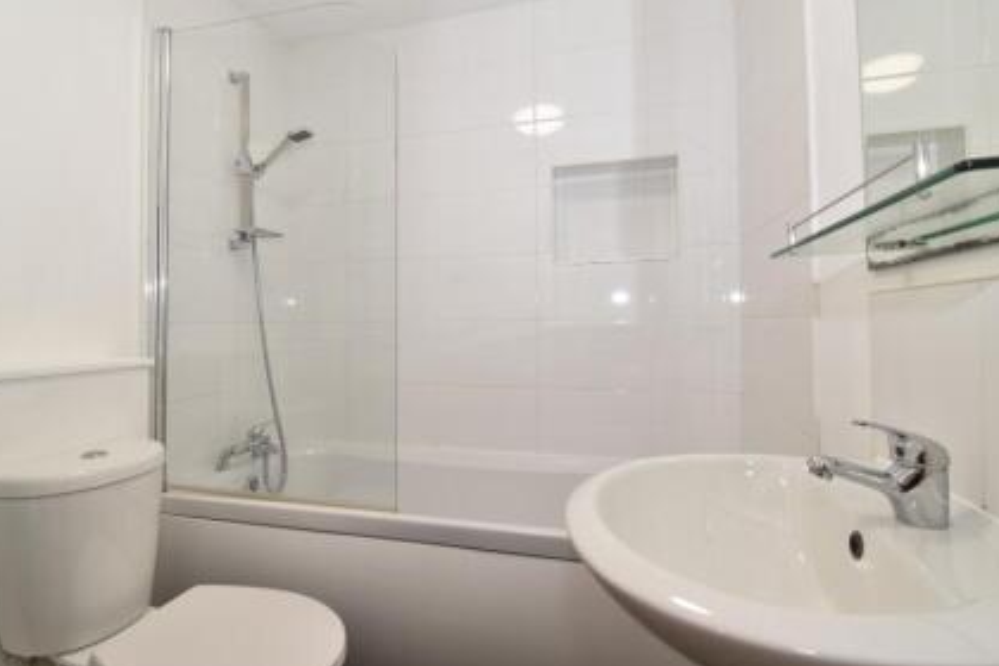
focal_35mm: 17
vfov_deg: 70.4
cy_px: 318
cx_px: 473
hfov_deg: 93.2
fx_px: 472
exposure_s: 1/4
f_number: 9
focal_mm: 10
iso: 100
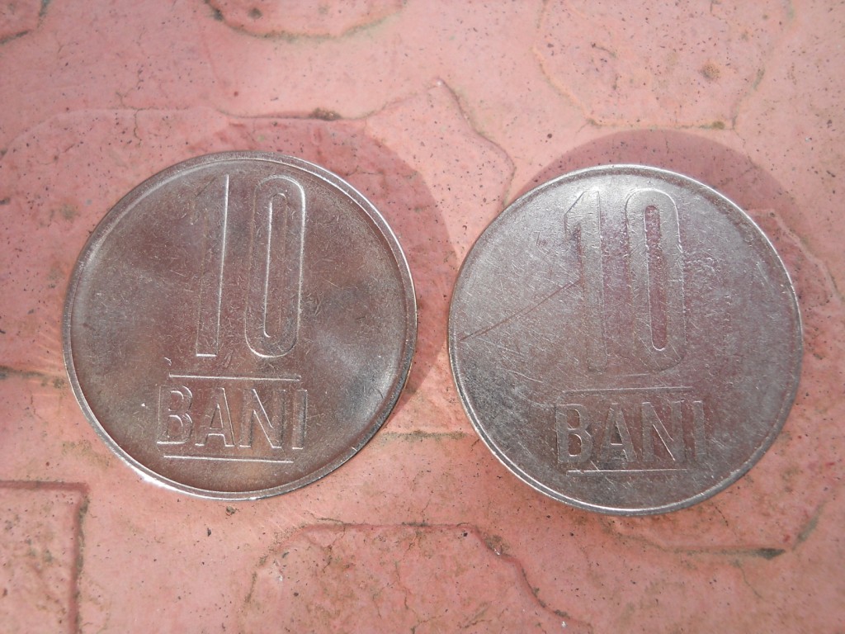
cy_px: 317
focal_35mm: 41
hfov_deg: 45.8
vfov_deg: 35.1
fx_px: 1001
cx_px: 422
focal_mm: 6.72
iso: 80
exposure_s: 1/125
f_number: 3.1
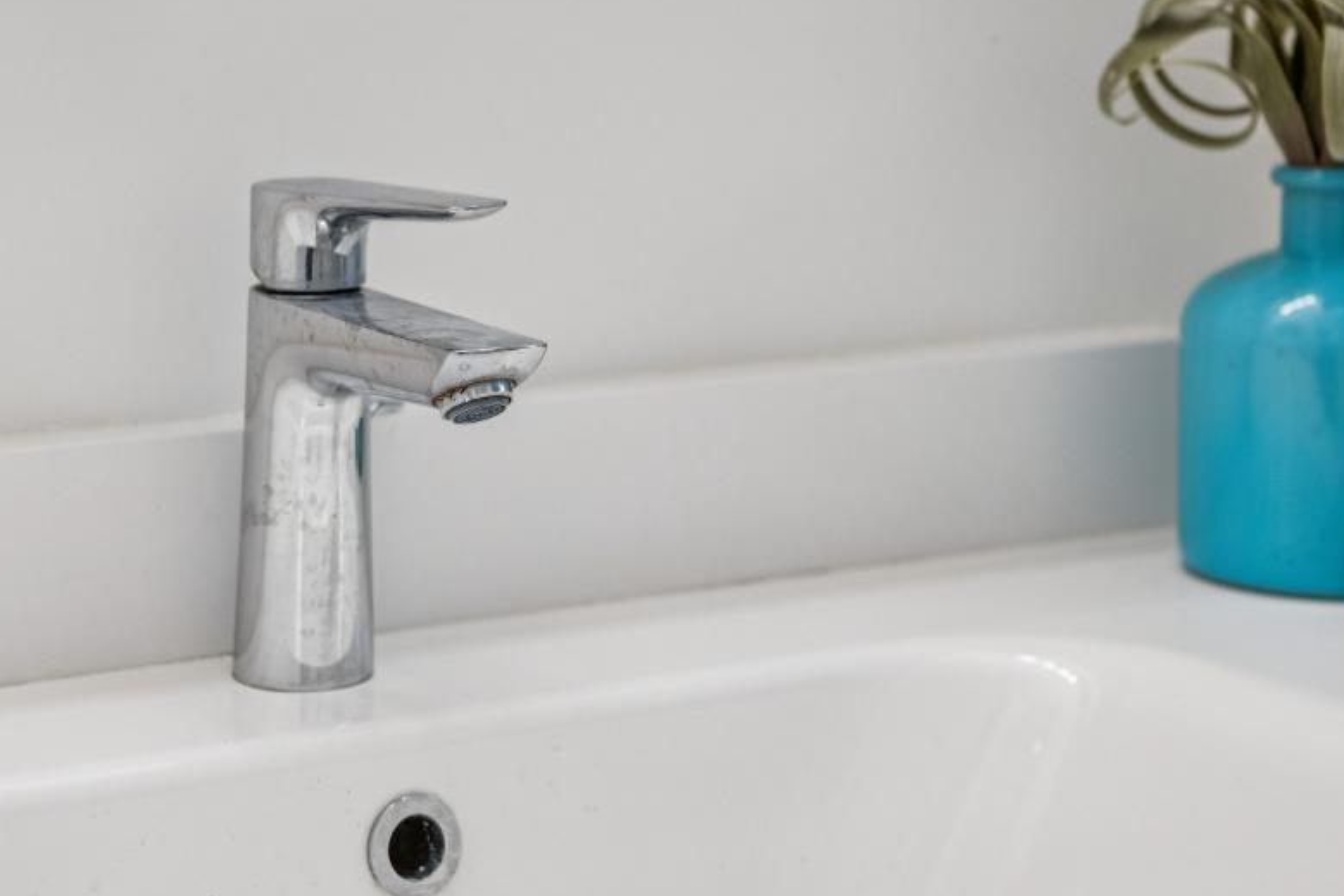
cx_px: 480
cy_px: 549
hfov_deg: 26.2
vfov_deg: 17.7
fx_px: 2874
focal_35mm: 77
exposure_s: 1/80
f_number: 2.8
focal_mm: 40
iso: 180
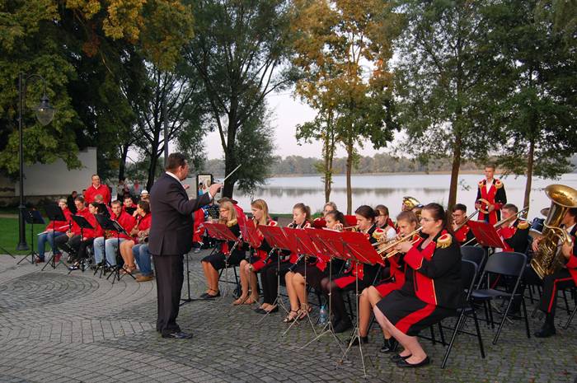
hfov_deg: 55.2
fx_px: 552
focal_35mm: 34
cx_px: 288
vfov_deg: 38.3
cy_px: 192
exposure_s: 1/100
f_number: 5
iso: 400
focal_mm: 23
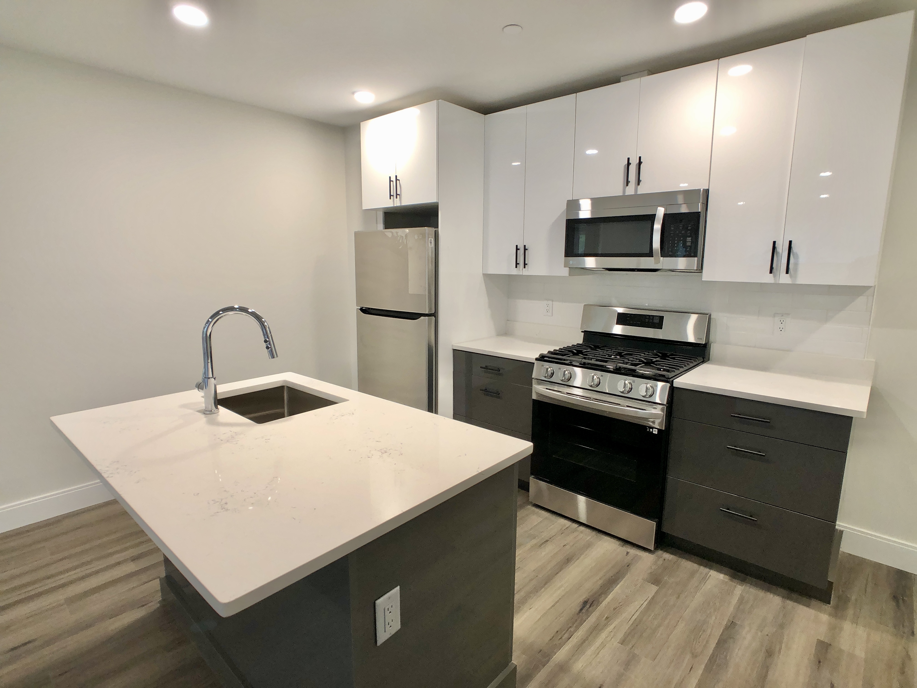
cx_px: 458
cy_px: 344
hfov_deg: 63.4
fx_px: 742
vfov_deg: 49.7
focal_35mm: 28
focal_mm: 3.99
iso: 64
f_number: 1.8
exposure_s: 1/30
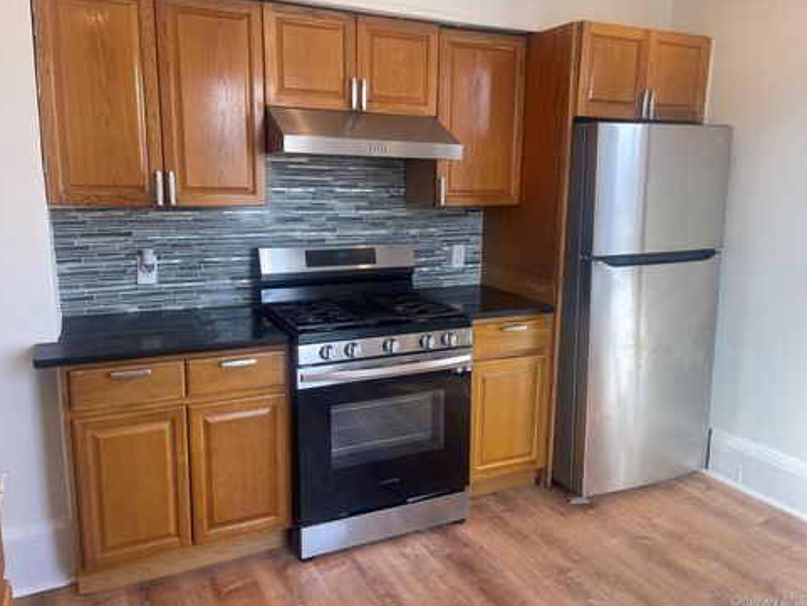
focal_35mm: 26
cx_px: 396
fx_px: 606
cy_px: 296
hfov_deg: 67.3
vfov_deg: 53.1
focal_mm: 5.1
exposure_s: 1/120
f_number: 1.6
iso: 50
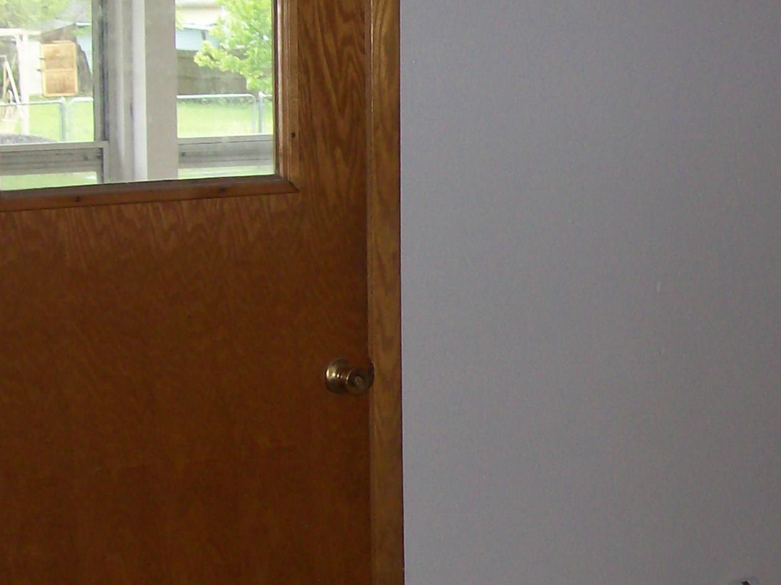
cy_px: 307
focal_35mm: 81
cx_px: 622
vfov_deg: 18.2
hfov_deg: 23.8
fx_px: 1826
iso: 80
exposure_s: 1/64
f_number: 2.7
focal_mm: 6
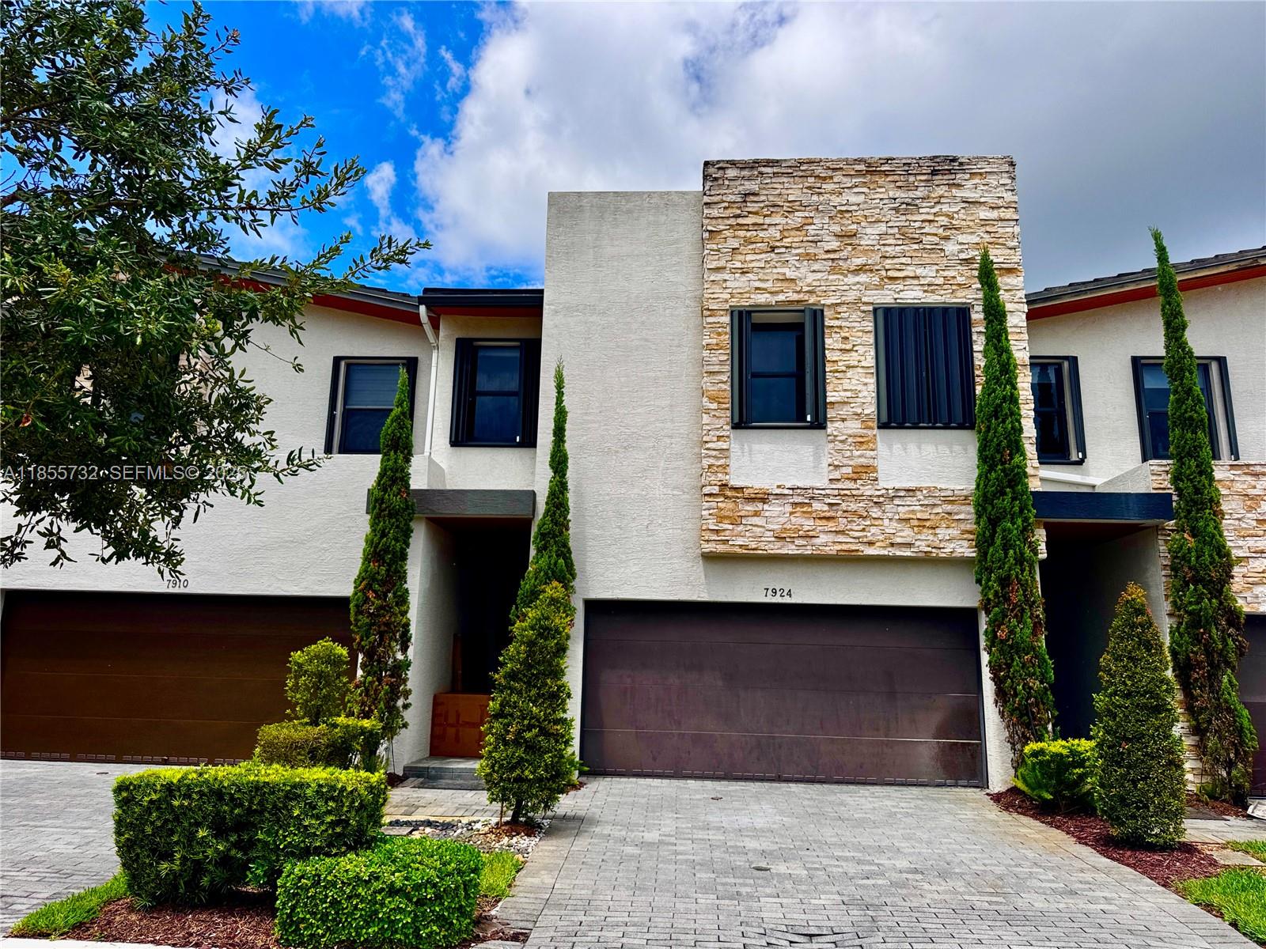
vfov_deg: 56.8
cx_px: 633
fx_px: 878
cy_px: 474
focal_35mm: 24
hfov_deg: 71.6
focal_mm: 6.76
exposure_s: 1/7092
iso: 80
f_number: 1.78
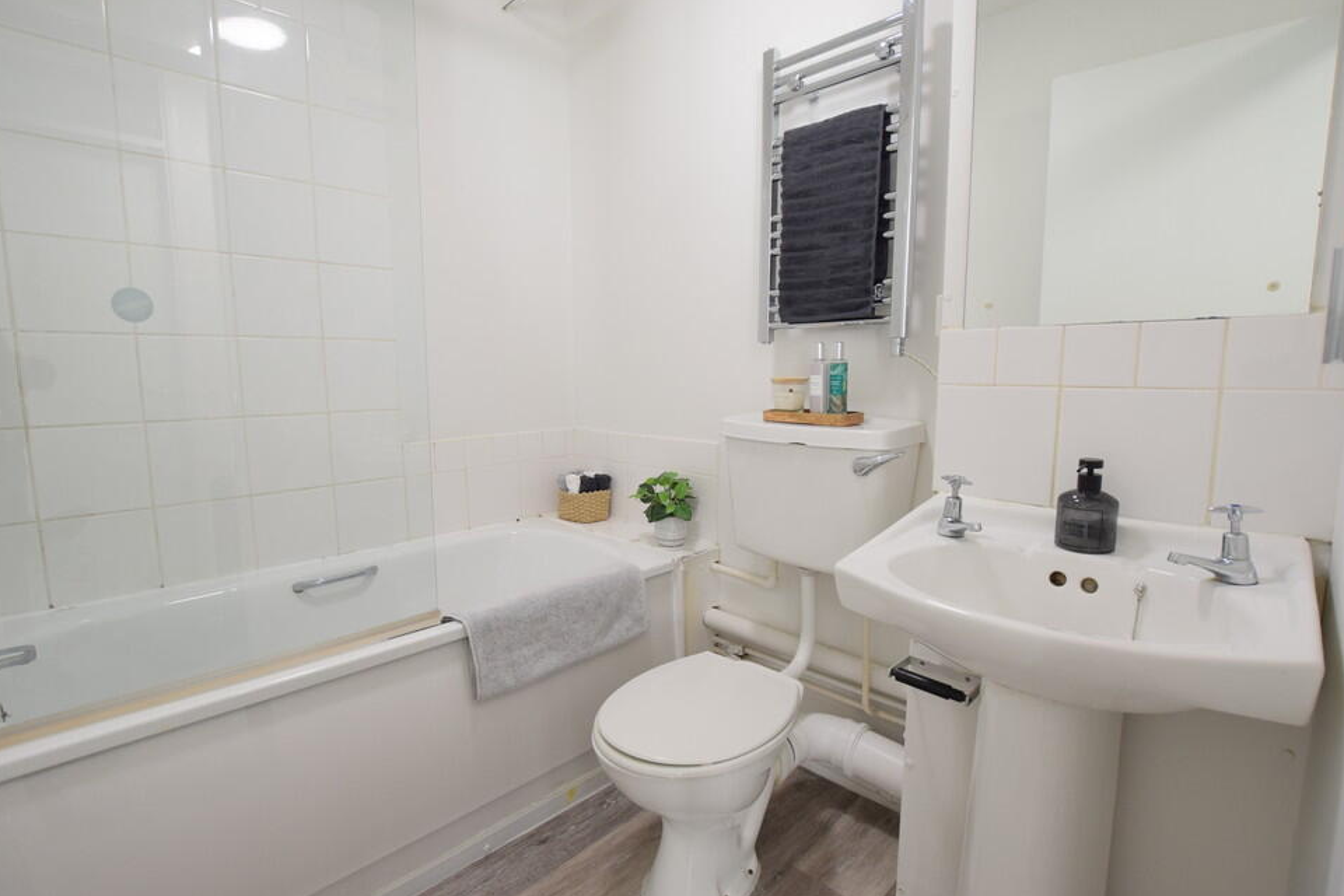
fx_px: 597
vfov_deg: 73.7
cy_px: 461
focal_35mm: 16
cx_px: 662
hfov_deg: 96.7
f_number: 4
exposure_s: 1/60
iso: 800
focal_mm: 10
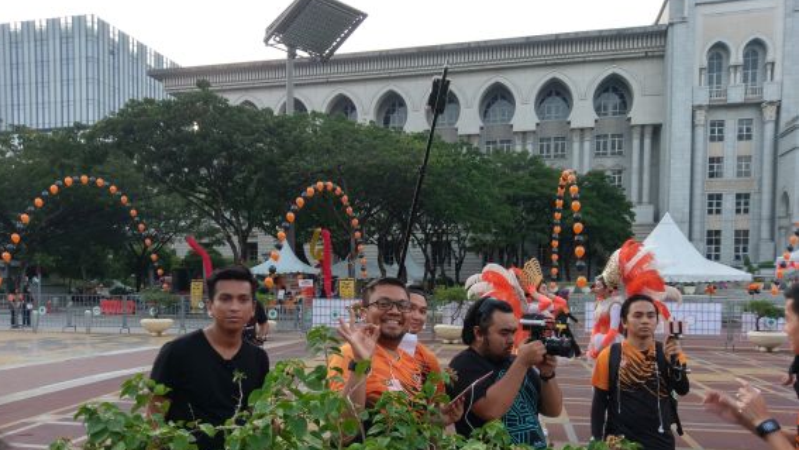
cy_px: 291
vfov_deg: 39.8
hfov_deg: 66.1
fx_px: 614
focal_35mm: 29
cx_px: 392
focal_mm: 4.58
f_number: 1.8
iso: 125
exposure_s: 1/50
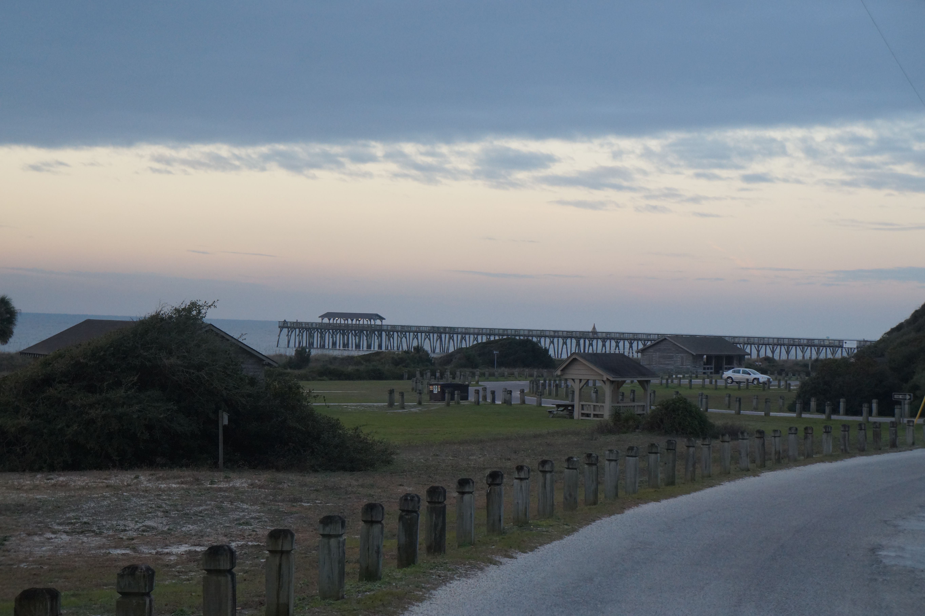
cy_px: 308
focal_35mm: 82
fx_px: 2119
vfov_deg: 16.5
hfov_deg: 24.6
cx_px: 462
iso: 640
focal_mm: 55
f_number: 5.6
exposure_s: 1/160
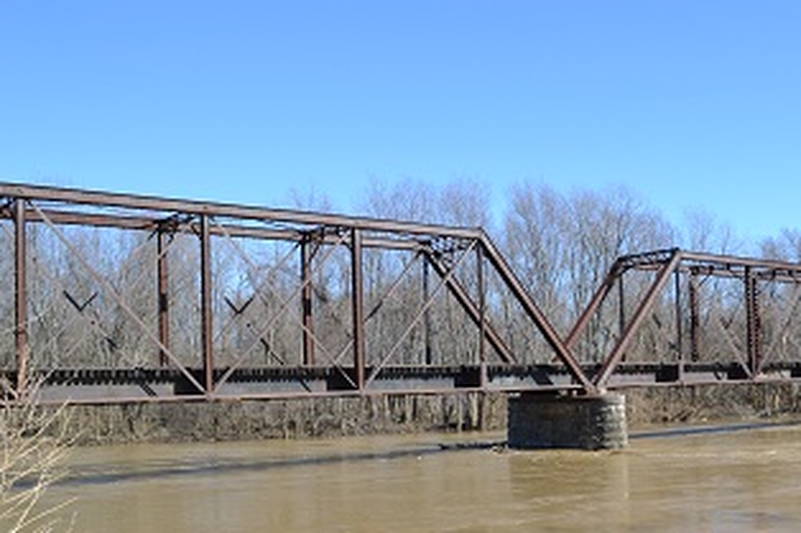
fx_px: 956
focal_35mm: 43
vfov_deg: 30.9
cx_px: 599
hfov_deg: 44.0
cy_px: 363
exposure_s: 1/200
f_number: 7.1
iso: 100
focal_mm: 18
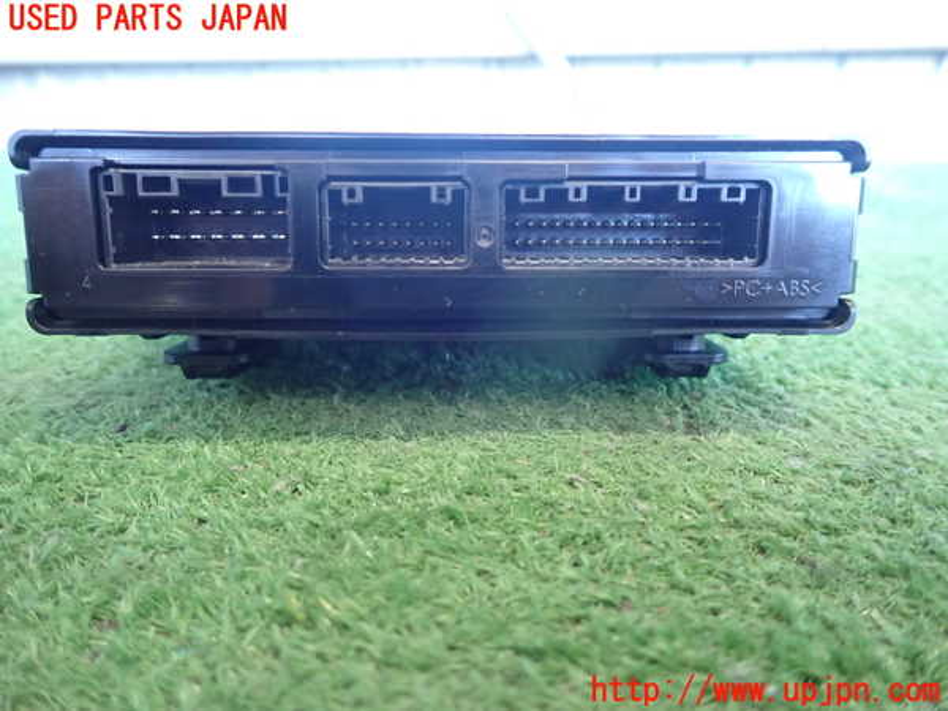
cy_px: 356
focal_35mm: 25
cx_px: 474
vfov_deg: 54.9
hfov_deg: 69.4
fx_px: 685
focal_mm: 4.5
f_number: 2
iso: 400
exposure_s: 1/30
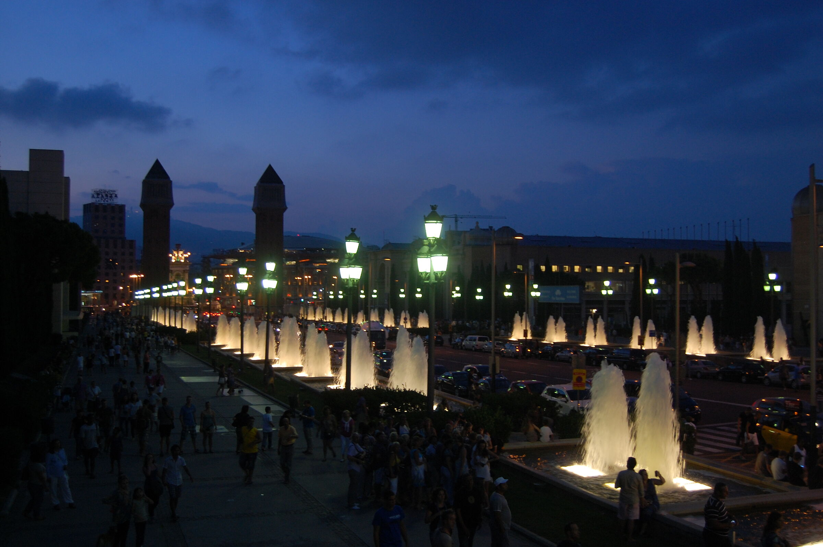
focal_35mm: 39
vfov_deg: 34.2
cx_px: 412
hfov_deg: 49.6
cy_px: 274
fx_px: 891
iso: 500
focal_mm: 26
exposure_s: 1/30
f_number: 4.2
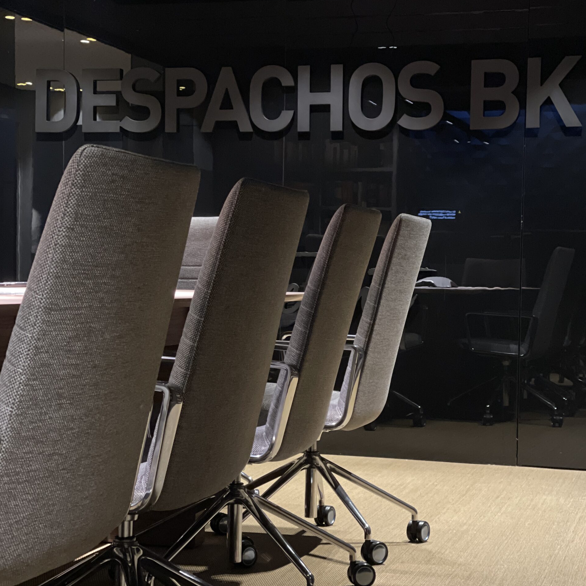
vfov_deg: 22.8
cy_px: 315
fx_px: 1456
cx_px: 293
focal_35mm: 76
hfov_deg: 22.8
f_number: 2.2
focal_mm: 7.5
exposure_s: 1/14
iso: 800
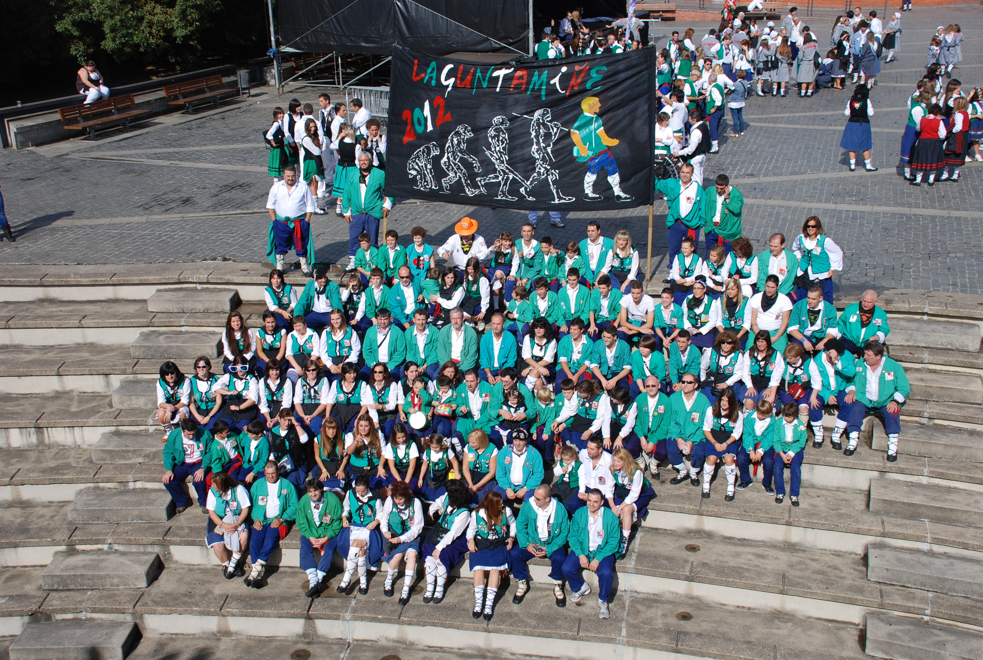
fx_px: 1067
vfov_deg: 34.4
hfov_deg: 49.5
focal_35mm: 39
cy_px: 330
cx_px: 492
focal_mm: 26
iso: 100
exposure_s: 1/250
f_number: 8
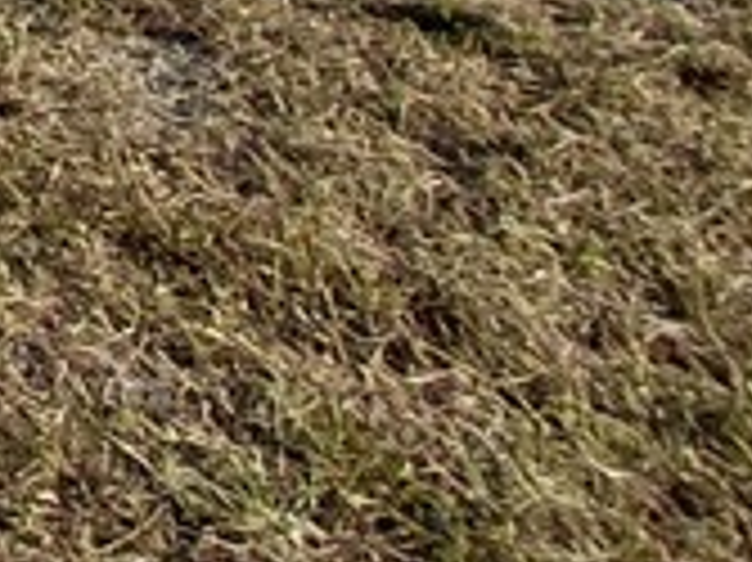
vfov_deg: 12.2
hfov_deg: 11.6
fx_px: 2127
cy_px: -760
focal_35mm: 98
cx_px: -1468
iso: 40
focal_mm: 1.64
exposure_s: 1/1595
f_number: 2.2
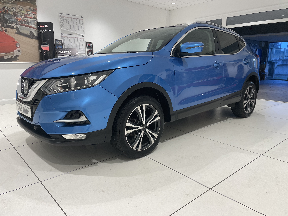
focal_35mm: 26
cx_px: 144
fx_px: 216
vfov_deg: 53.1
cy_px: 108
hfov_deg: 67.3
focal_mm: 4.2
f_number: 1.6
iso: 80
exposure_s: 1/100
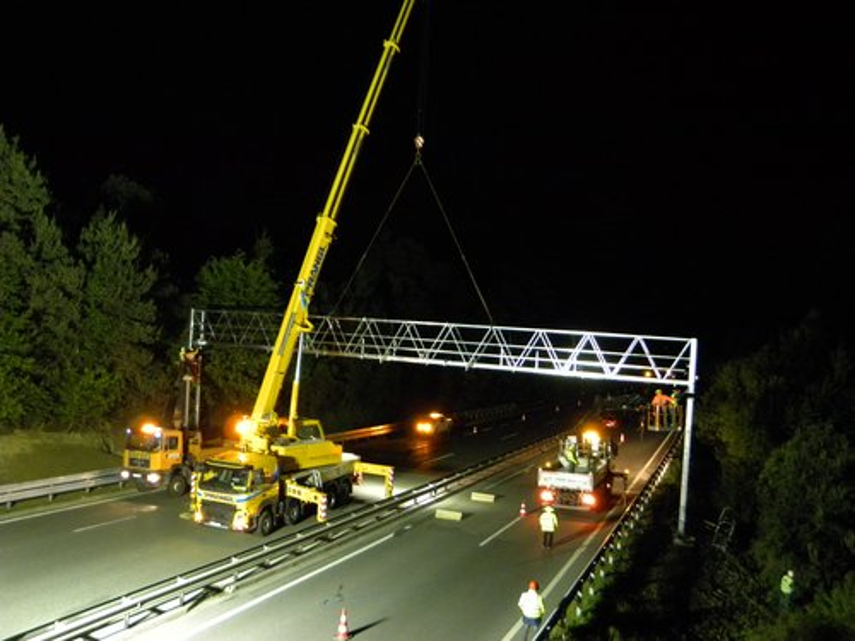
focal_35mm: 29
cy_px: 320
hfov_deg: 61.7
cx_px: 428
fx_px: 716
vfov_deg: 48.2
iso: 400
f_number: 2.8
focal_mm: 5.2
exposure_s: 1/2
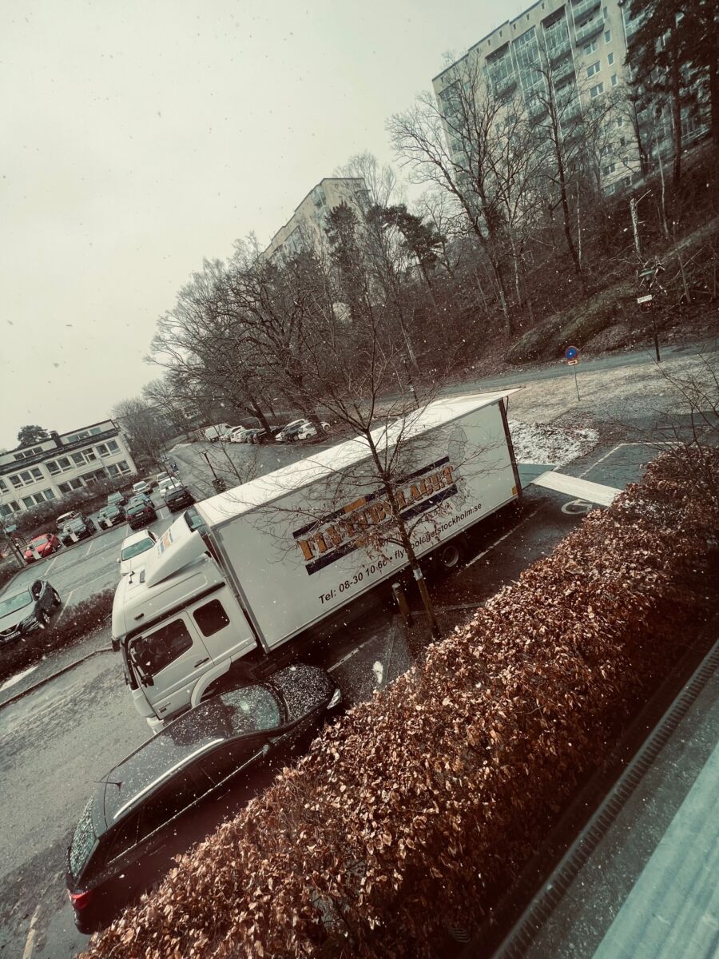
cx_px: 360
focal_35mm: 13
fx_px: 360
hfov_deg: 89.9
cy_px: 480
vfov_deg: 106.2
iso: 32
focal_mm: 1.57
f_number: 1.8
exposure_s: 1/99
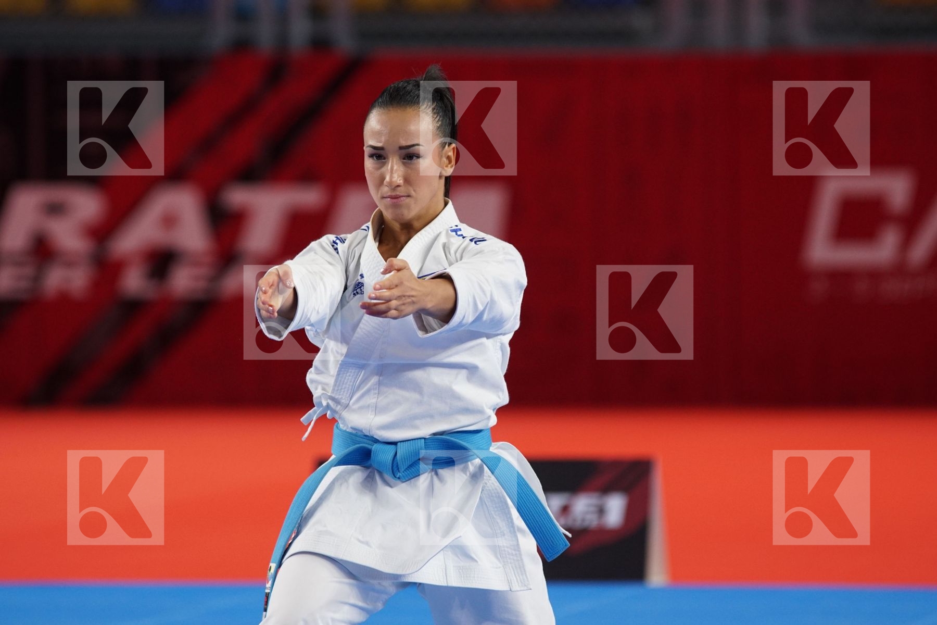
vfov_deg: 4.6
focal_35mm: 300
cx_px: 468
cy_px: 312
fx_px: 7808
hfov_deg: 6.9
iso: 800
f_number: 3.2
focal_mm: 200
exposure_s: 1/400
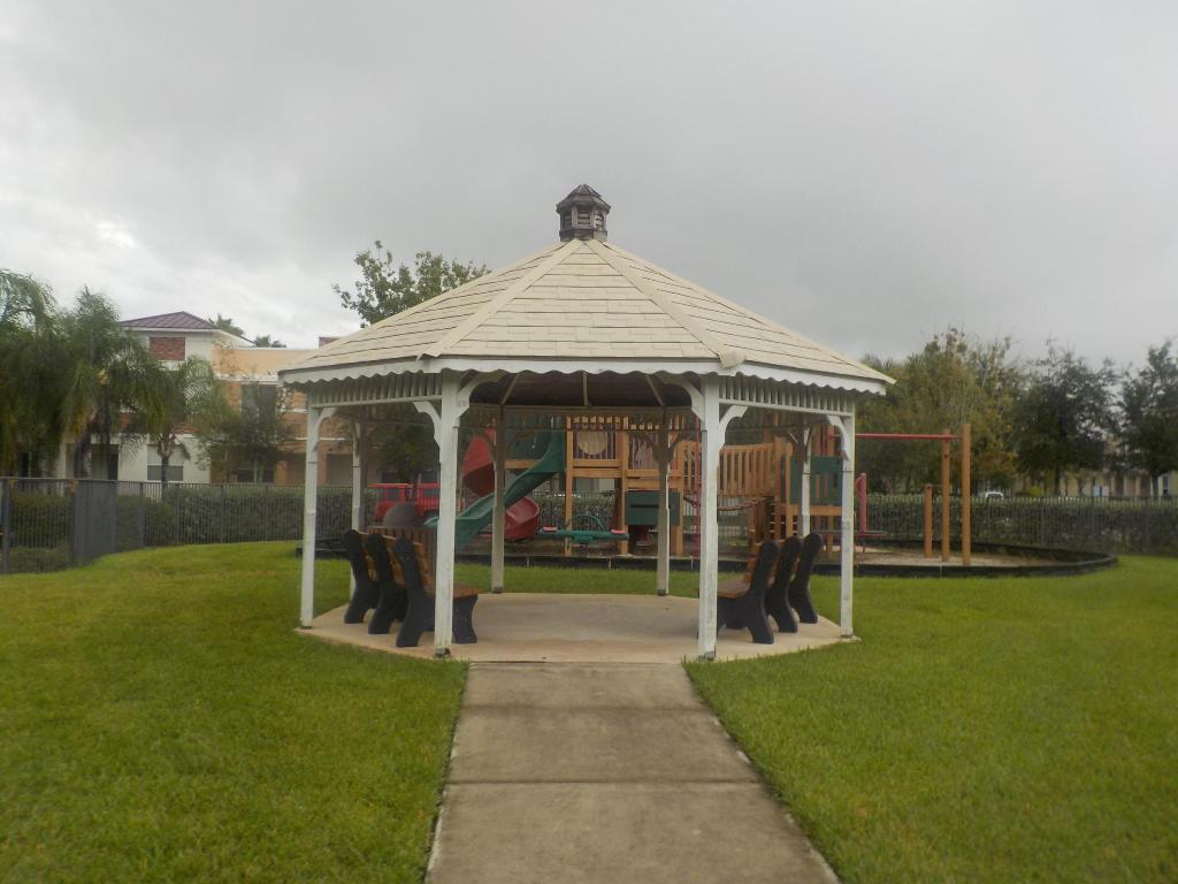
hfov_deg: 60.0
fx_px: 1021
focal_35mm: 30
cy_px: 442
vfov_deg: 46.8
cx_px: 589
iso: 125
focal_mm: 4.1
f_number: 3.3
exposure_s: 1/640
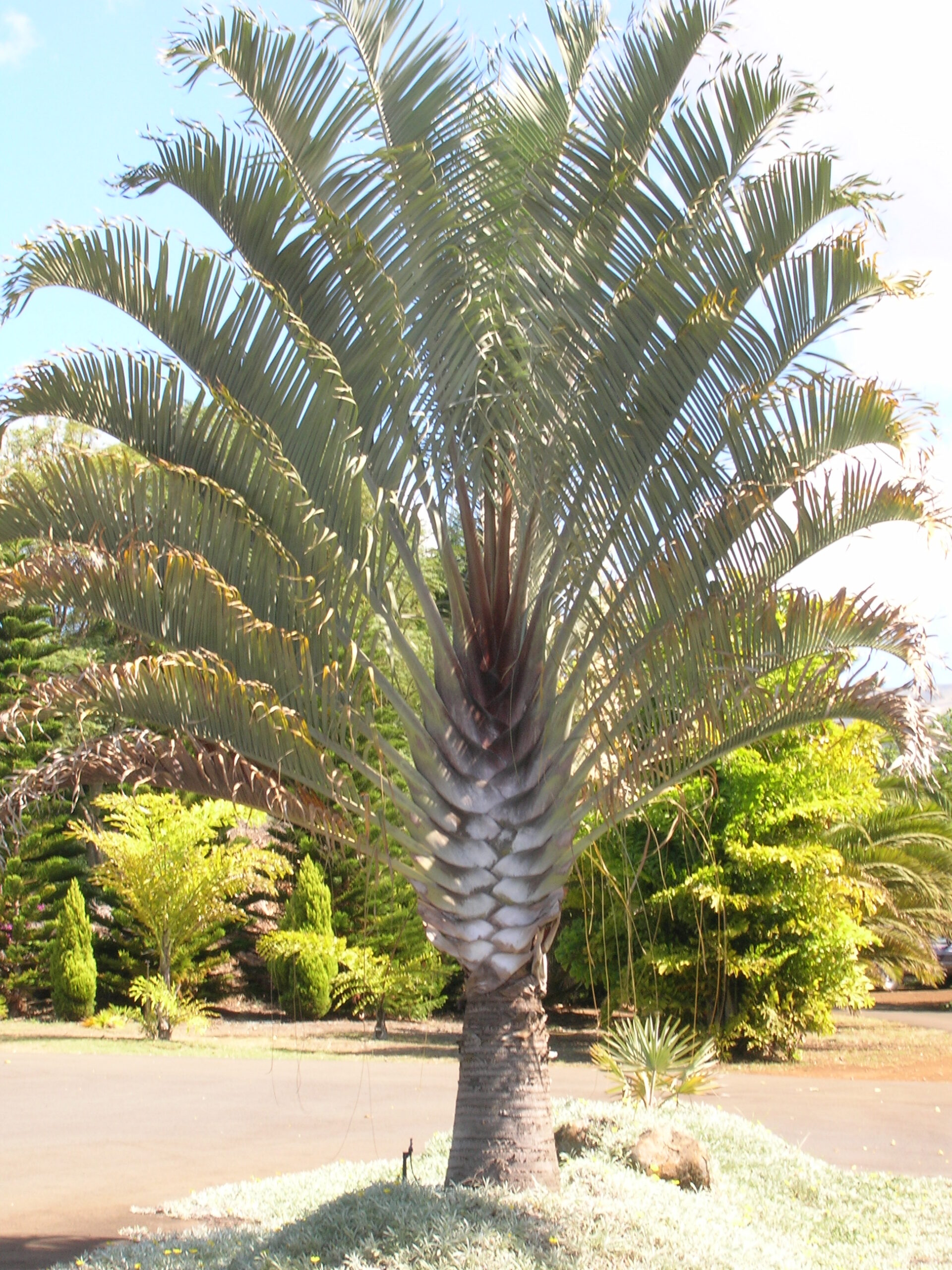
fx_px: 2860
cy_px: 635
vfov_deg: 25.0
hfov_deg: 18.9
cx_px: 476
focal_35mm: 78
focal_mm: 13
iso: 50
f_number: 6.9
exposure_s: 1/48
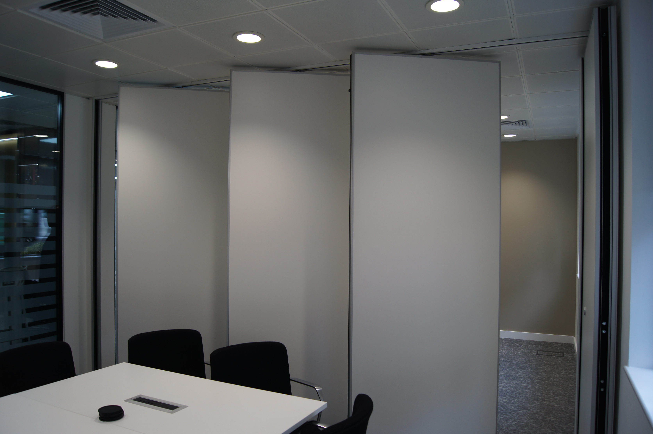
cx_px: 326
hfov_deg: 67.4
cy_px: 217
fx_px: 489
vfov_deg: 47.9
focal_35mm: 27
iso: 100
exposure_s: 1/40
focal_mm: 18
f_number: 4
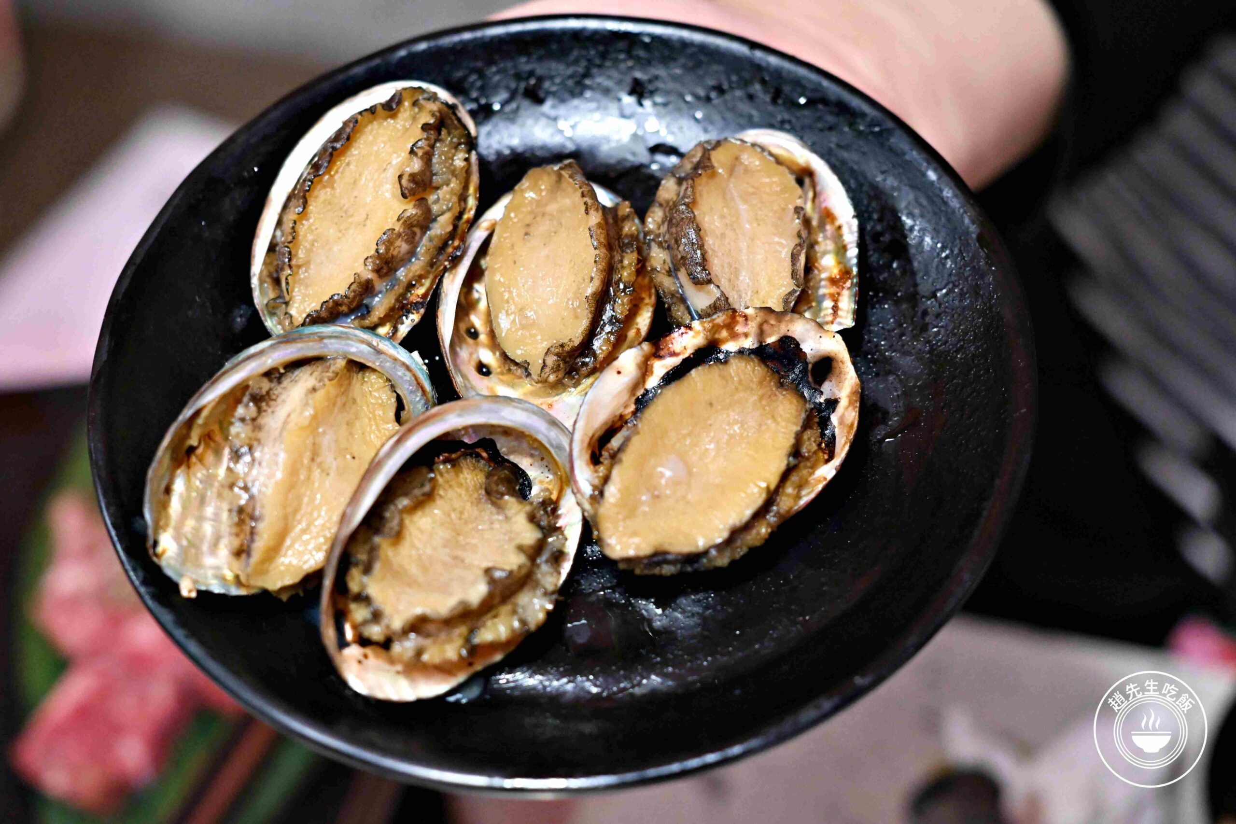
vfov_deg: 18.2
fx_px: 2575
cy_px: 412
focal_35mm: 75
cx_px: 618
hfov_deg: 27.0
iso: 3600
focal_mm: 50
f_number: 3.2
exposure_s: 1/160
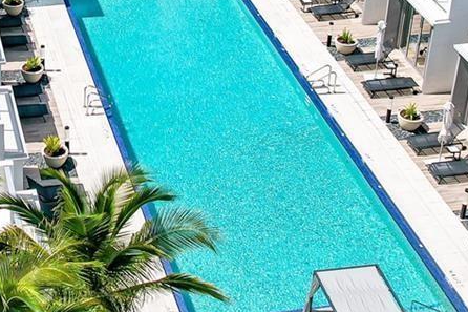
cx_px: 85
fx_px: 1027
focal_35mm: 79
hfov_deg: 25.2
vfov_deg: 16.6
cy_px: -51
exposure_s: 1/2500
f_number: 2.8
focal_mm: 8.38
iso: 100
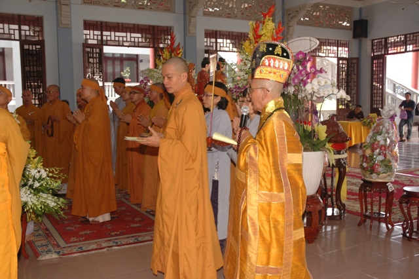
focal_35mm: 40
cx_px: 210
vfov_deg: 33.0
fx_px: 471
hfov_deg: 47.9
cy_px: 140
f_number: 3.8
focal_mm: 27
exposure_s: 1/50
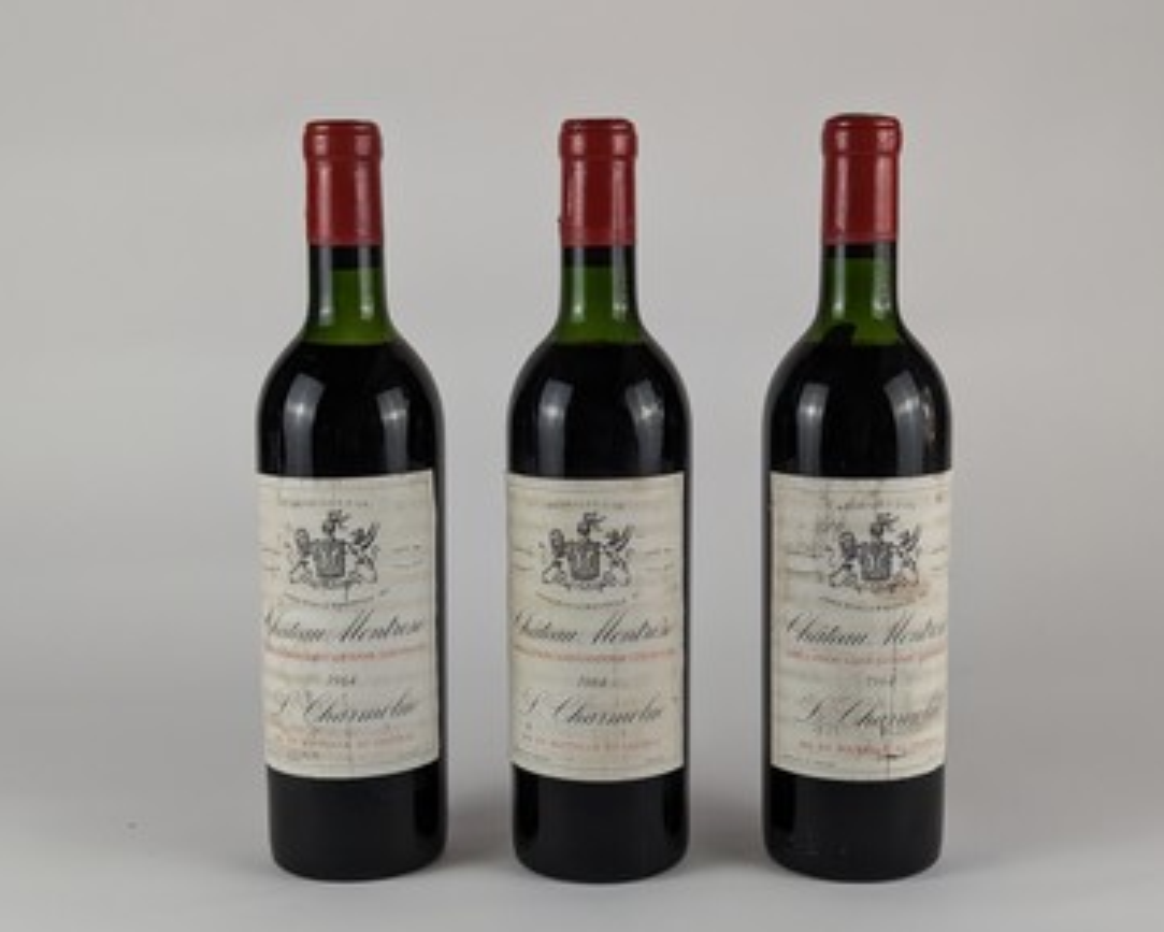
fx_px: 1792
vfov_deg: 29.1
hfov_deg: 36.0
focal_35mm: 52
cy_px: 476
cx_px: 613
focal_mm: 6.81
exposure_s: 1/219
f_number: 1.85
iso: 77
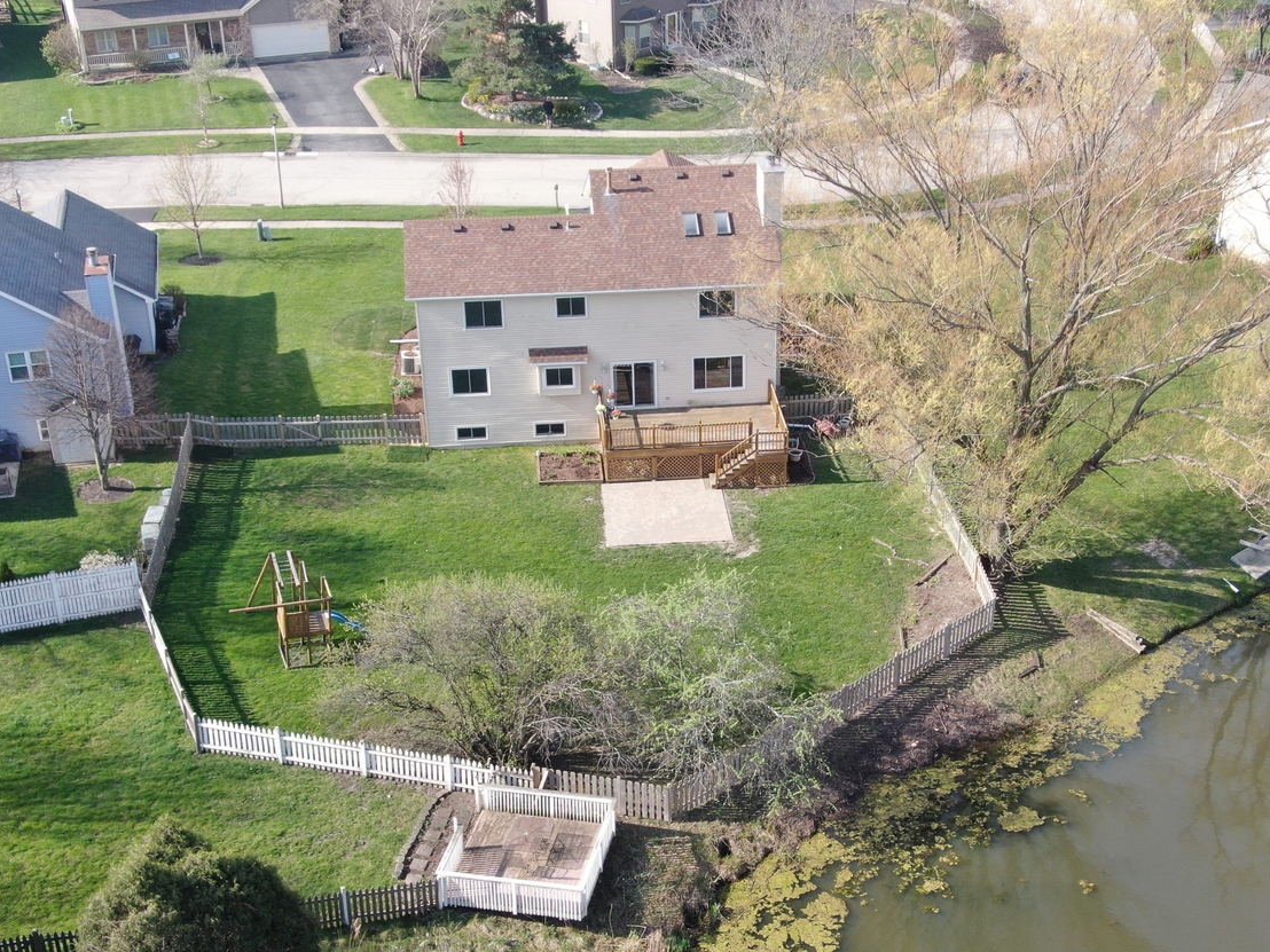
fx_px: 1908
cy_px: 600
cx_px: 713
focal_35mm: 52
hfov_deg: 36.8
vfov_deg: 27.9
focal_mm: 6.92
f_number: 3.5
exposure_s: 1/240
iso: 100
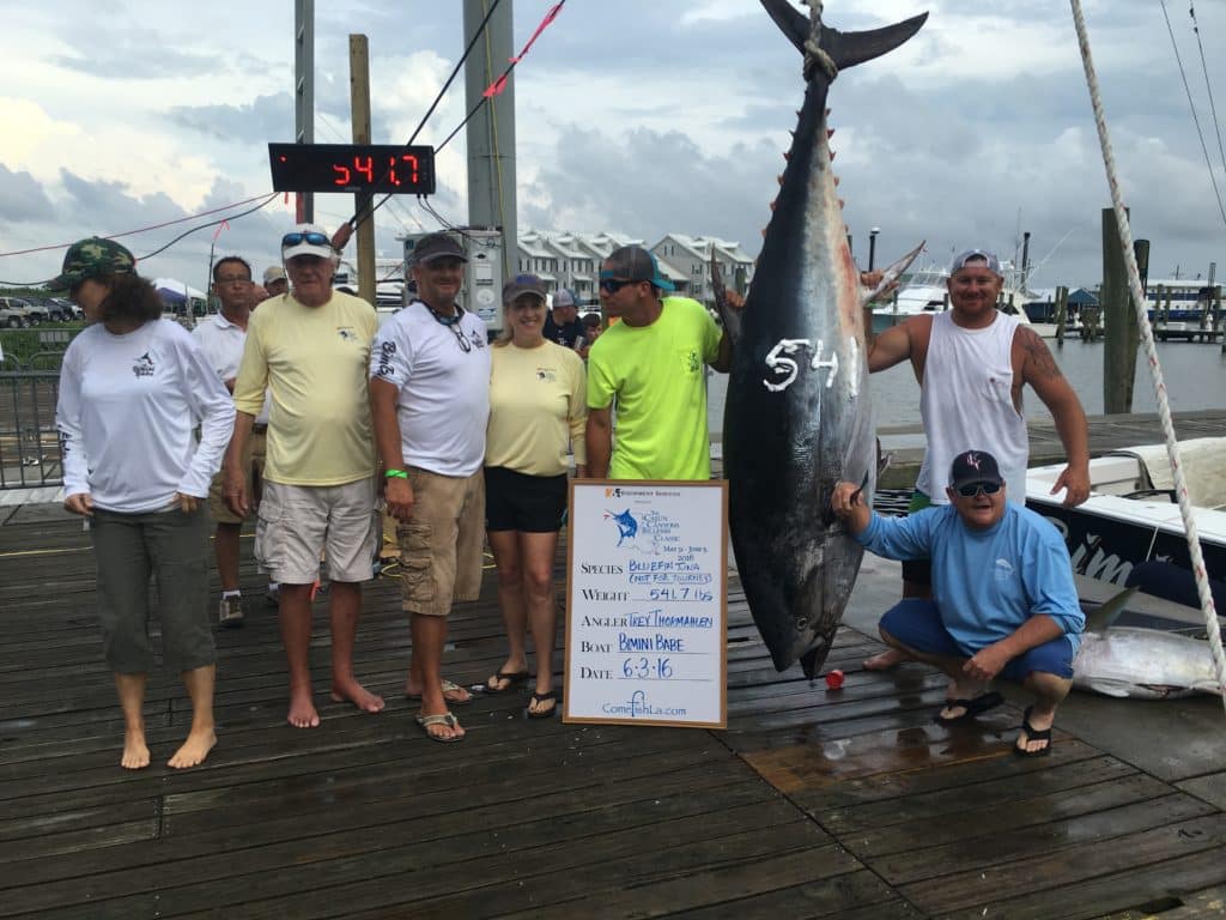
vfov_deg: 48.2
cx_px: 613
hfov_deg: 61.7
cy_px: 460
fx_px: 1027
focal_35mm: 29
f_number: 2.2
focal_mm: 4.15
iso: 25
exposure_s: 1/646
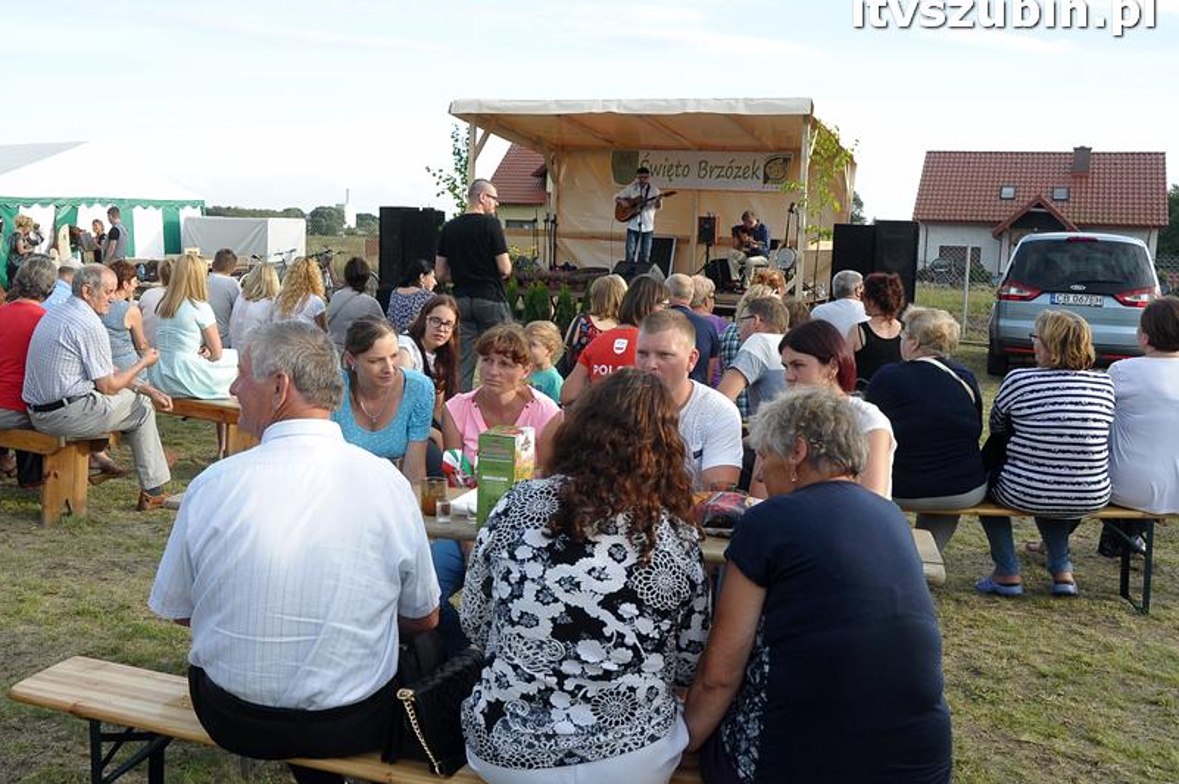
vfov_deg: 37.8
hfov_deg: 54.4
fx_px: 1146
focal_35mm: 35
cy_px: 380
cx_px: 558
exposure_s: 1/320
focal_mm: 22
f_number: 9
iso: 800
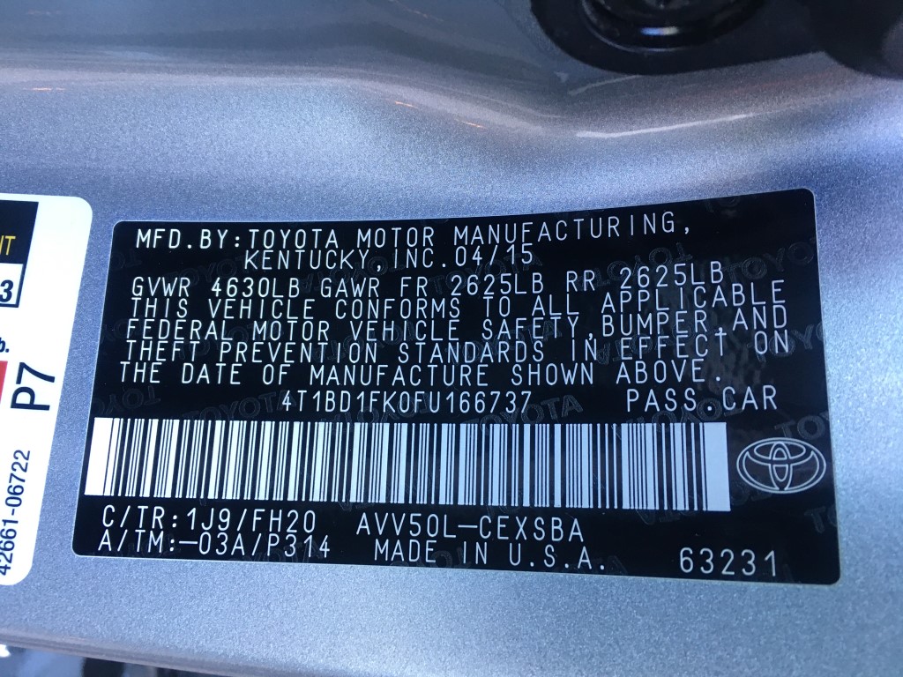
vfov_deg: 48.2
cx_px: 452
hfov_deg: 61.7
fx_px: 756
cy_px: 338
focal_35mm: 29
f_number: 2.2
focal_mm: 4.15
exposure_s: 1/30
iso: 32
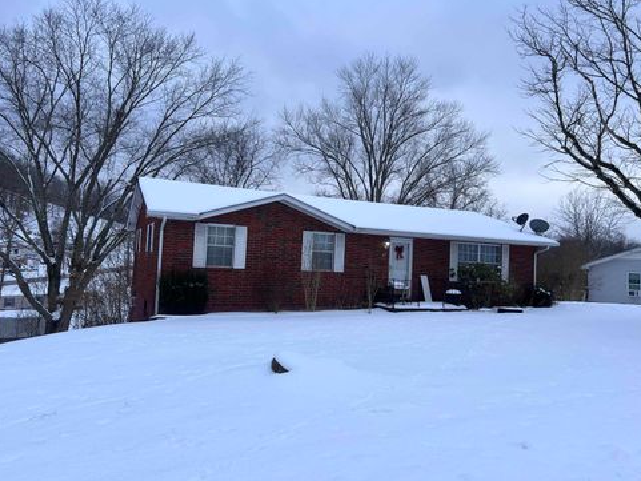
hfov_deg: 65.3
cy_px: 242
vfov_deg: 51.4
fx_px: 500
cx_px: 328
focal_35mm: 27
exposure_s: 1/1171
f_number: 1.5
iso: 50
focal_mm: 5.7
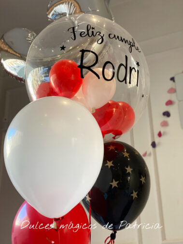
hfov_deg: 28.0
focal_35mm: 52
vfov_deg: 36.8
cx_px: 92
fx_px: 367
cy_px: 122
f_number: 2
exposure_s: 1/100
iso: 125
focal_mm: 6
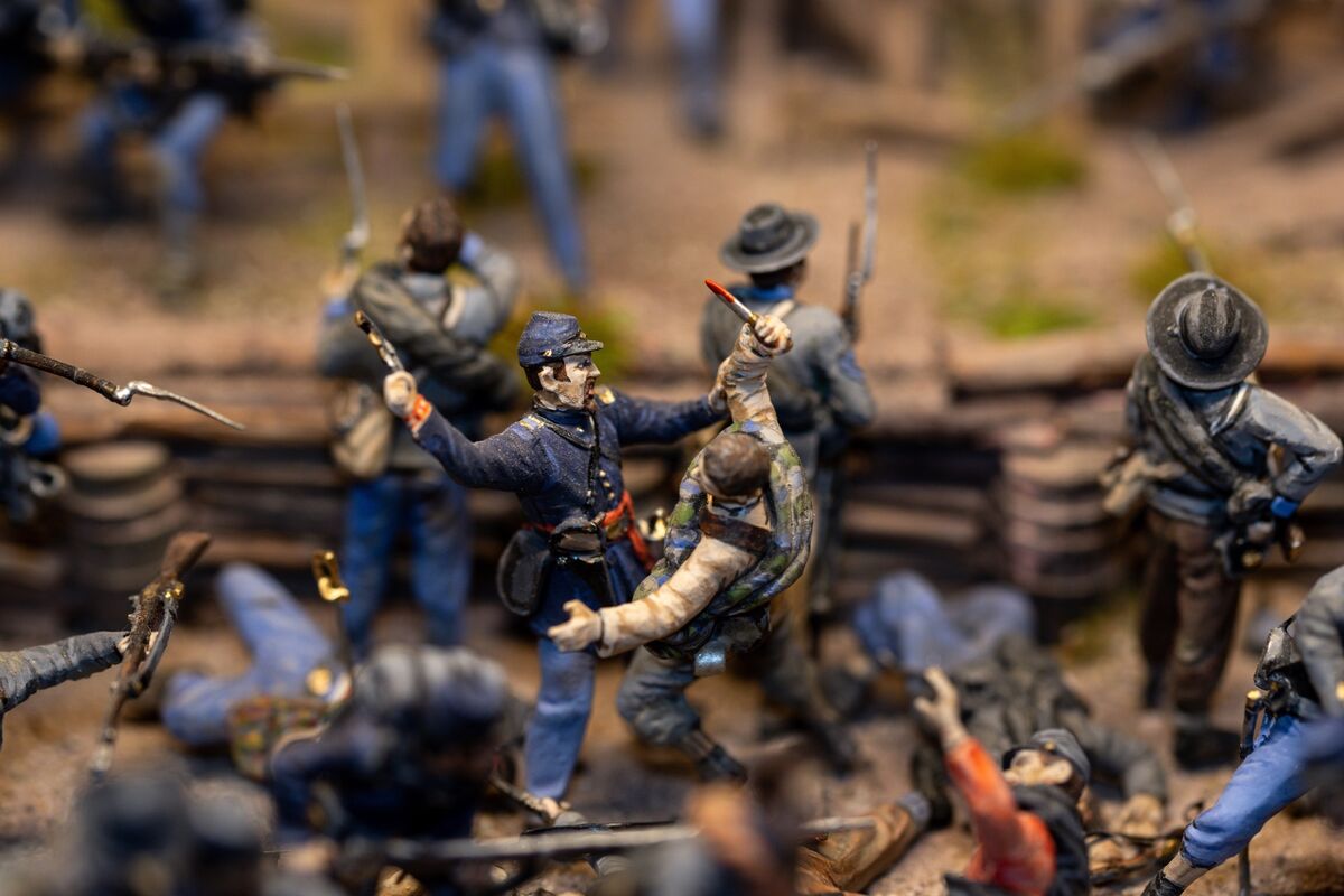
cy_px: 448
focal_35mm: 105
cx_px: 672
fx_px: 3920
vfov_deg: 13.0
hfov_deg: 19.5
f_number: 6.3
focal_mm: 105
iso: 1000
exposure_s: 1/100
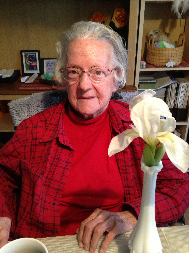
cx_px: 94
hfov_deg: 42.9
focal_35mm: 33
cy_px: 126
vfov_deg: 55.4
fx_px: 240
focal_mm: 4.13
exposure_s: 1/20
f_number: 2.4
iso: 320
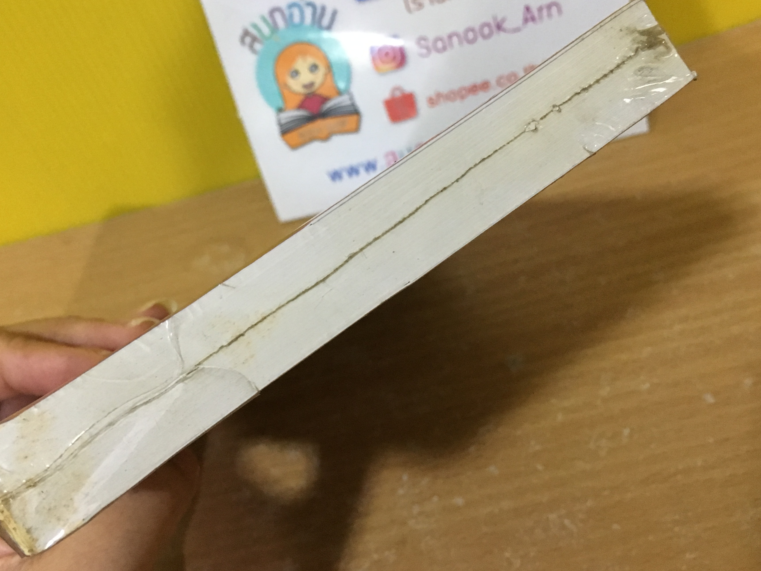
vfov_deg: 41.7
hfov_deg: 53.9
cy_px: 258
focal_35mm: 34
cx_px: 340
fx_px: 747
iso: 250
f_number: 2.2
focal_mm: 4.15
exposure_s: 1/17
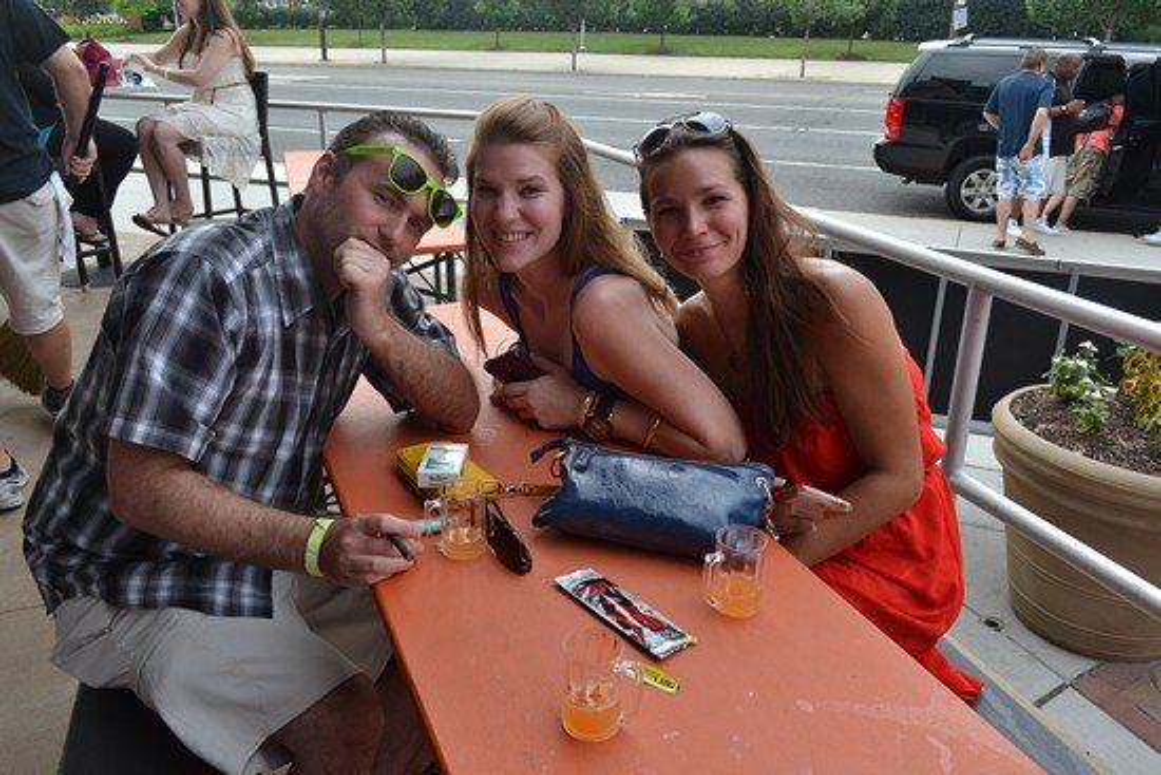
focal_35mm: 27
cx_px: 580
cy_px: 388
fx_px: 871
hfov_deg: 67.4
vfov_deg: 48.0
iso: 400
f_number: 5.6
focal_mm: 18
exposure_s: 1/125
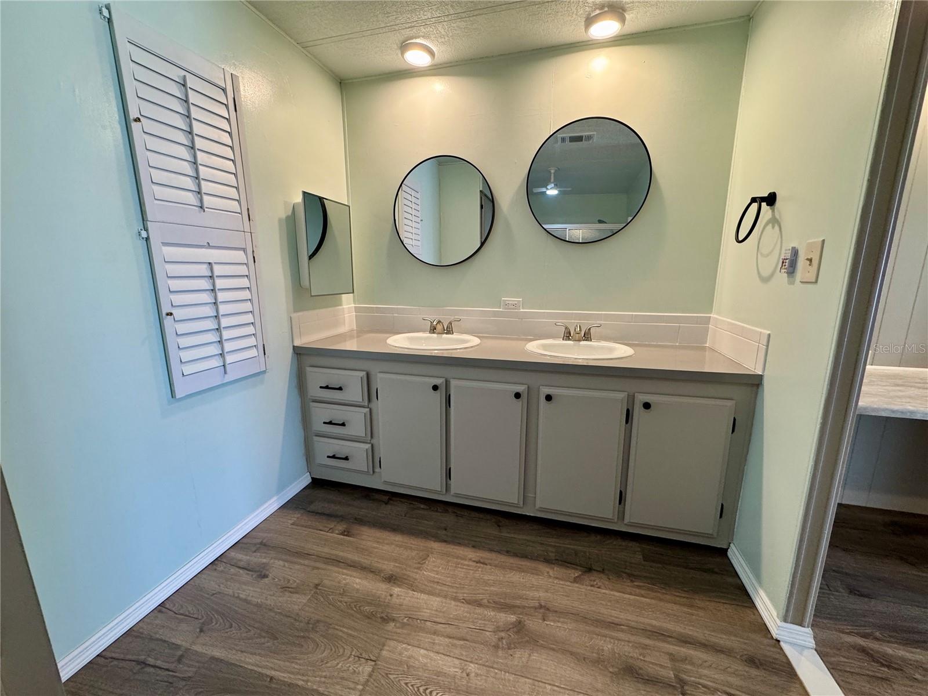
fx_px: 375
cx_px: 464
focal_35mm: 14
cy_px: 348
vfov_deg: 85.7
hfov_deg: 102.1
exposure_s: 1/80
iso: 200
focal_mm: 2.22
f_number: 2.2
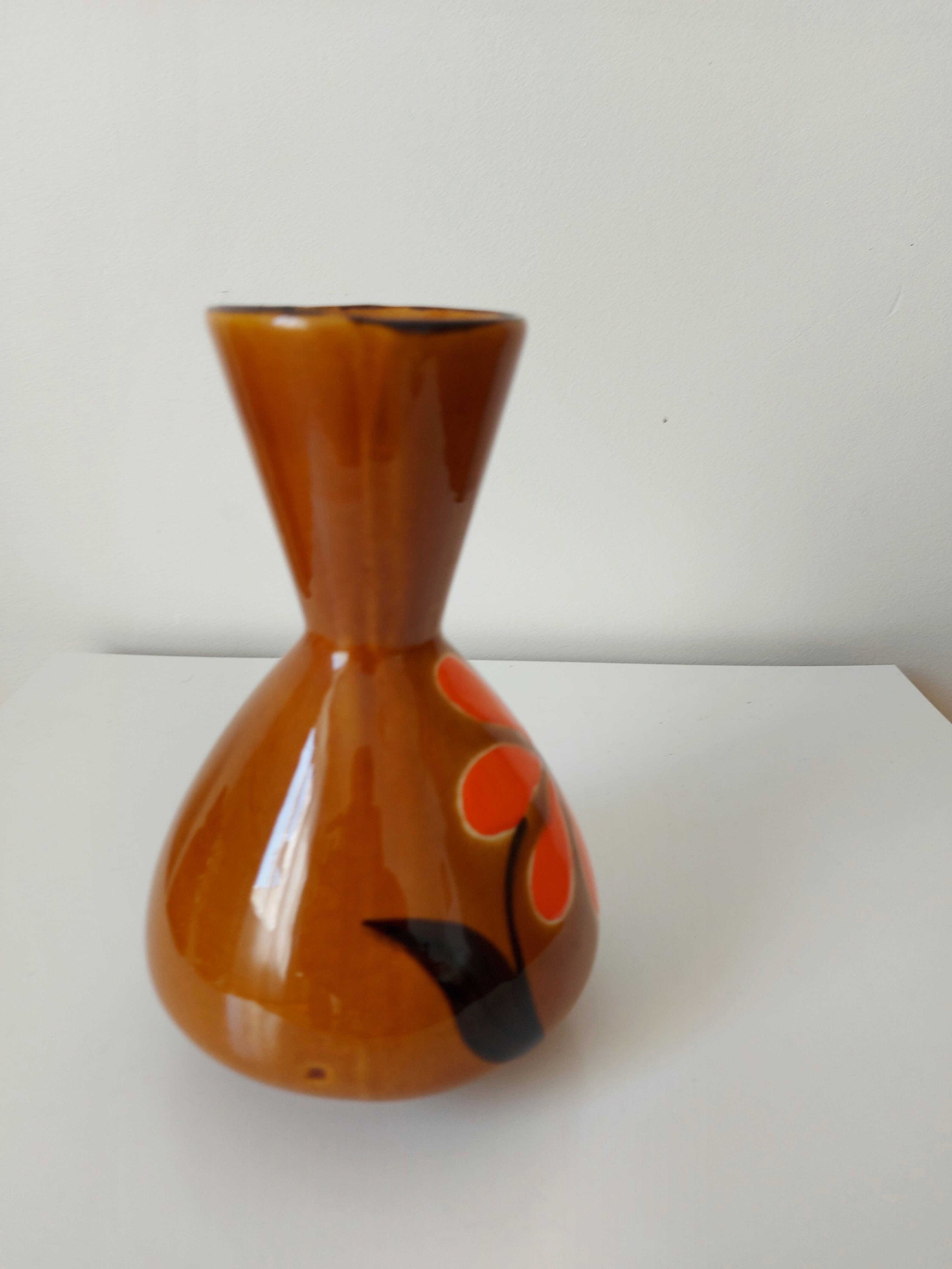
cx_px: 476
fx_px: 880
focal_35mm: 24
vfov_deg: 71.6
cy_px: 634
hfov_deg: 56.8
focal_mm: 5.23
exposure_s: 1/50
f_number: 1.8
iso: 32
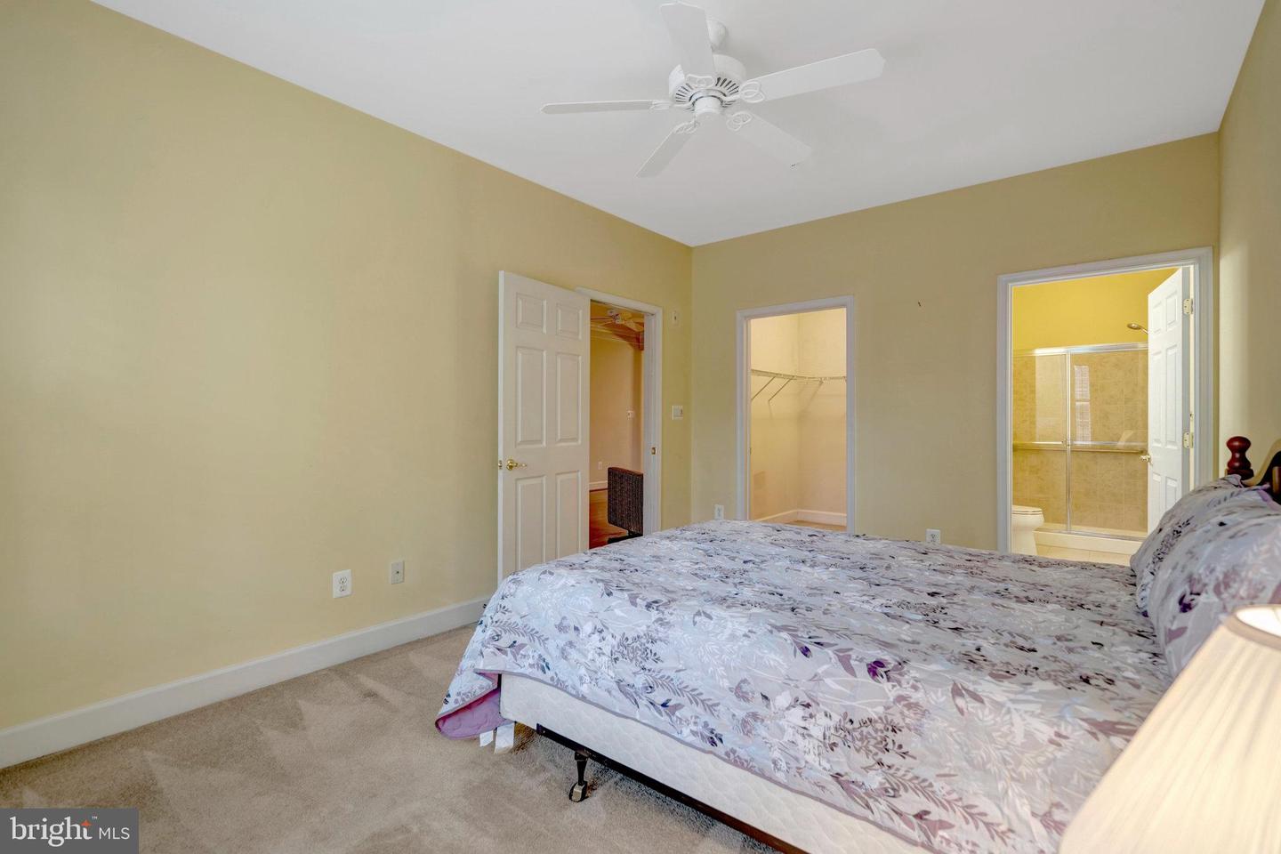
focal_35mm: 16
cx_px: 640
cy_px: 427
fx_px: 569
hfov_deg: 96.7
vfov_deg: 73.7
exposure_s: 1/60
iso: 1250
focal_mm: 16
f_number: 4
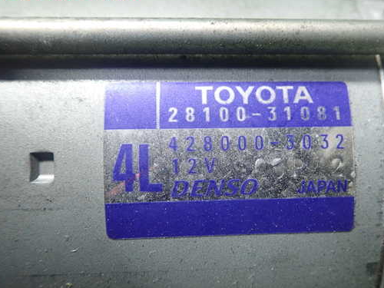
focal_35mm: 36
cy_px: 155
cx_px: 223
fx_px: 399
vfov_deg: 39.6
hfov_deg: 51.1
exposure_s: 1/125
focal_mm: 5.5
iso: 800
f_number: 2.3
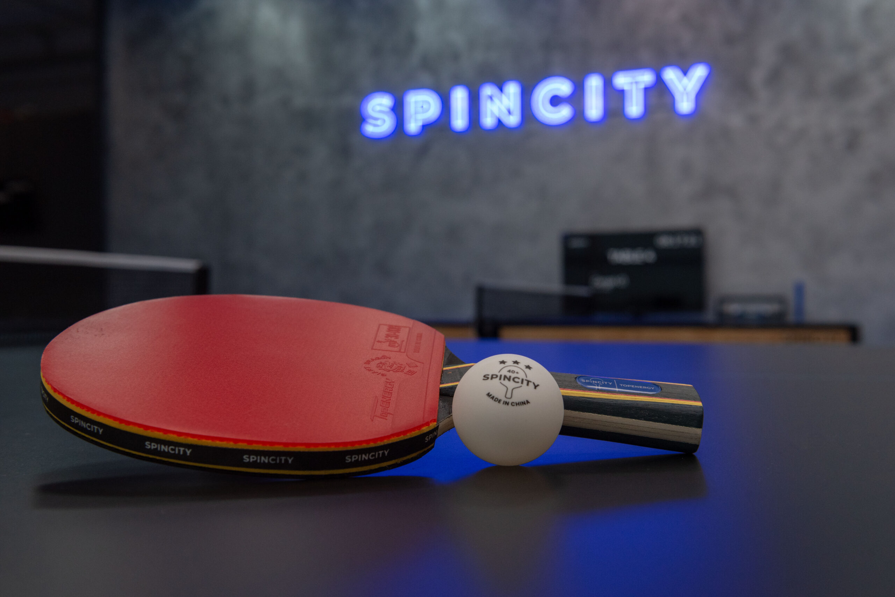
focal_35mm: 38
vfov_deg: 35.1
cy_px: 298
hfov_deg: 50.7
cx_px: 448
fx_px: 945
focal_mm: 38
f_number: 8
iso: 1250
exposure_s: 1/200
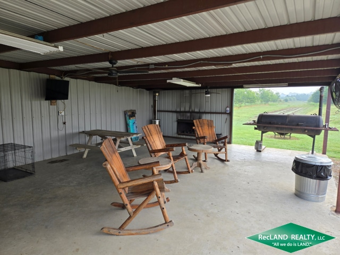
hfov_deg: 73.9
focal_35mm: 23
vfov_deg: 58.9
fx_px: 226
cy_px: 128
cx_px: 170
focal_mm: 5.4
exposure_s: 1/180
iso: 40
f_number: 1.8
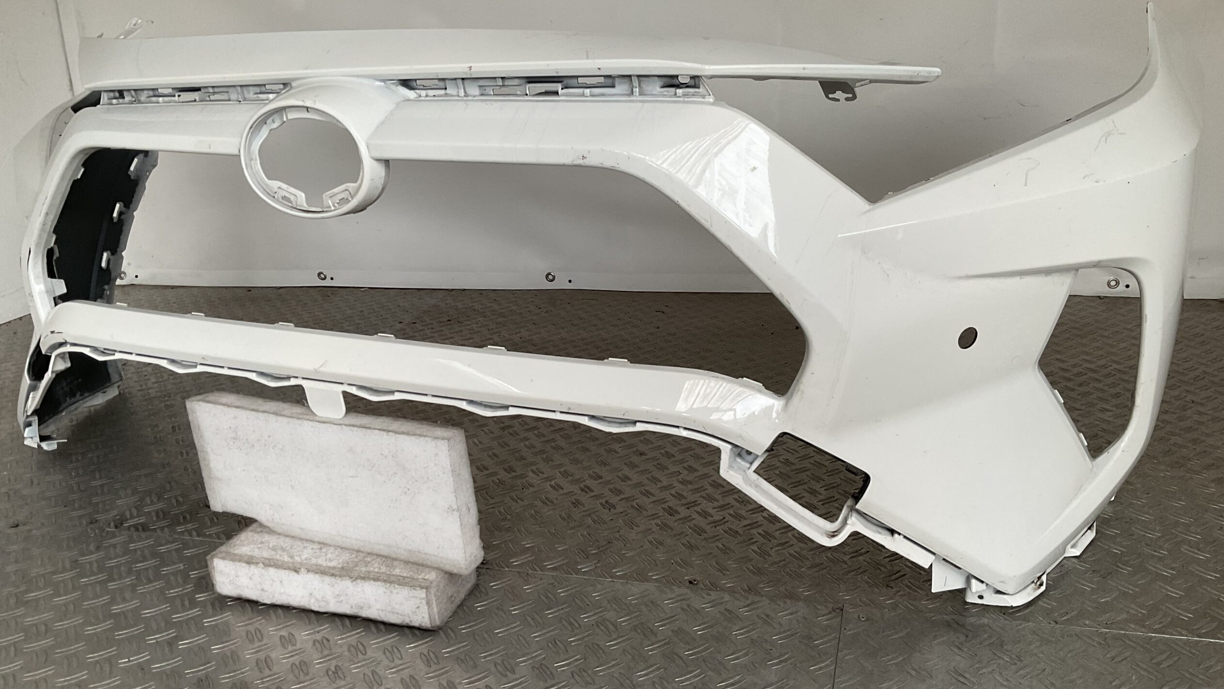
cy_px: 356
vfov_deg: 36.7
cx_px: 616
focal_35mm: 32
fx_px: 1039
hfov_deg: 61.0
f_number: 1.8
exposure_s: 1/100
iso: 64
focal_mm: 3
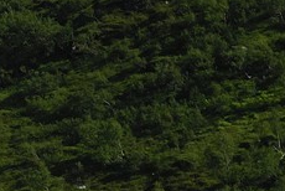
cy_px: 655
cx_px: -564
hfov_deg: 3.1
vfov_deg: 2.1
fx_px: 5113
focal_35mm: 645
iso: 100
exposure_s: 1/160
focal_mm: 62
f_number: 12
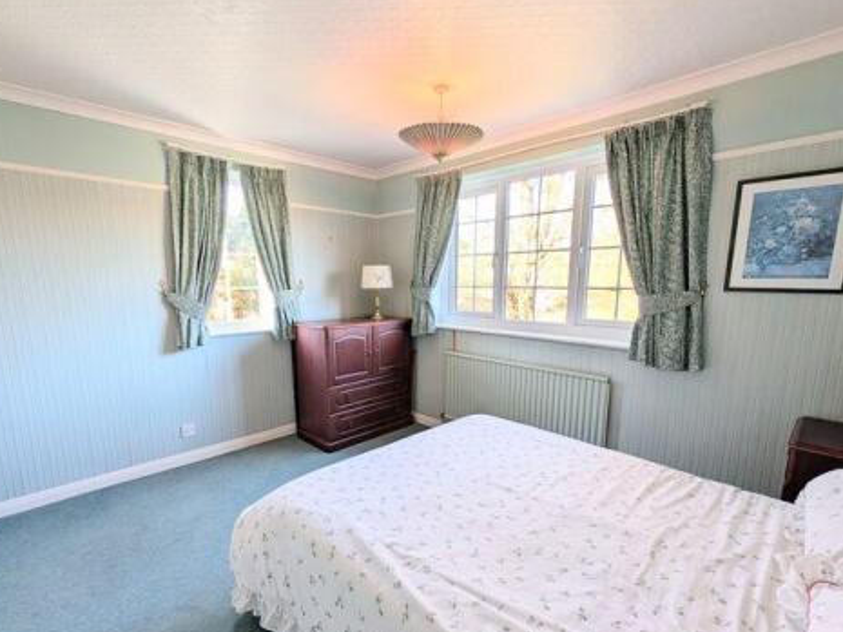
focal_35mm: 15
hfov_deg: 98.1
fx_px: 365
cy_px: 345
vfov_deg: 81.6
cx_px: 412
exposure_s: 1/119
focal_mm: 2.02
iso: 52
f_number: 1.7
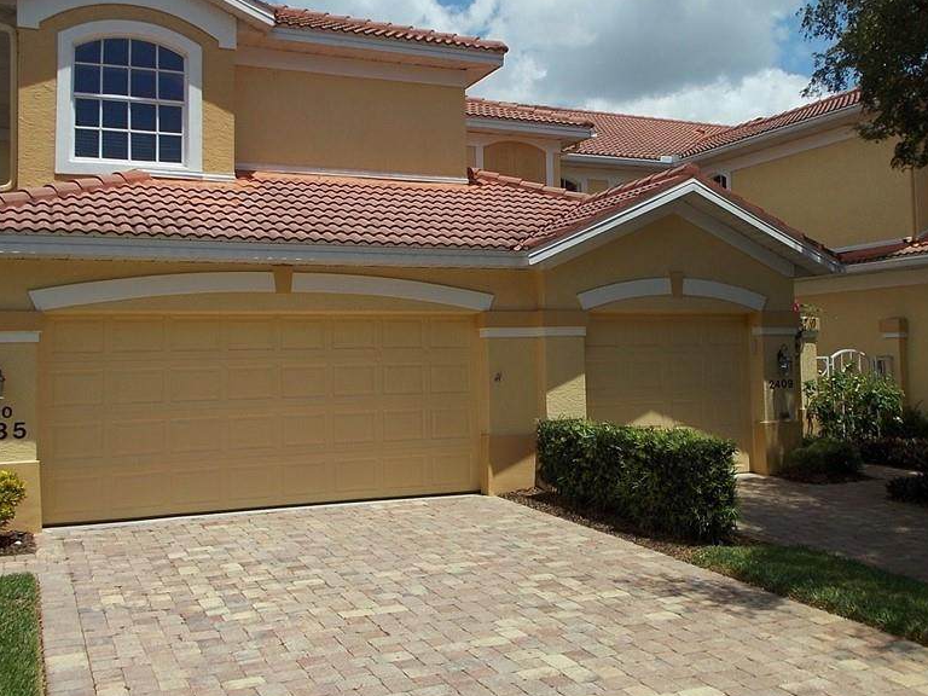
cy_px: 303
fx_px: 1072
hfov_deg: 46.8
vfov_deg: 35.9
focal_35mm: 40
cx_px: 499
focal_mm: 5.3
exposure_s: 1/250
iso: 80
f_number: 8.6
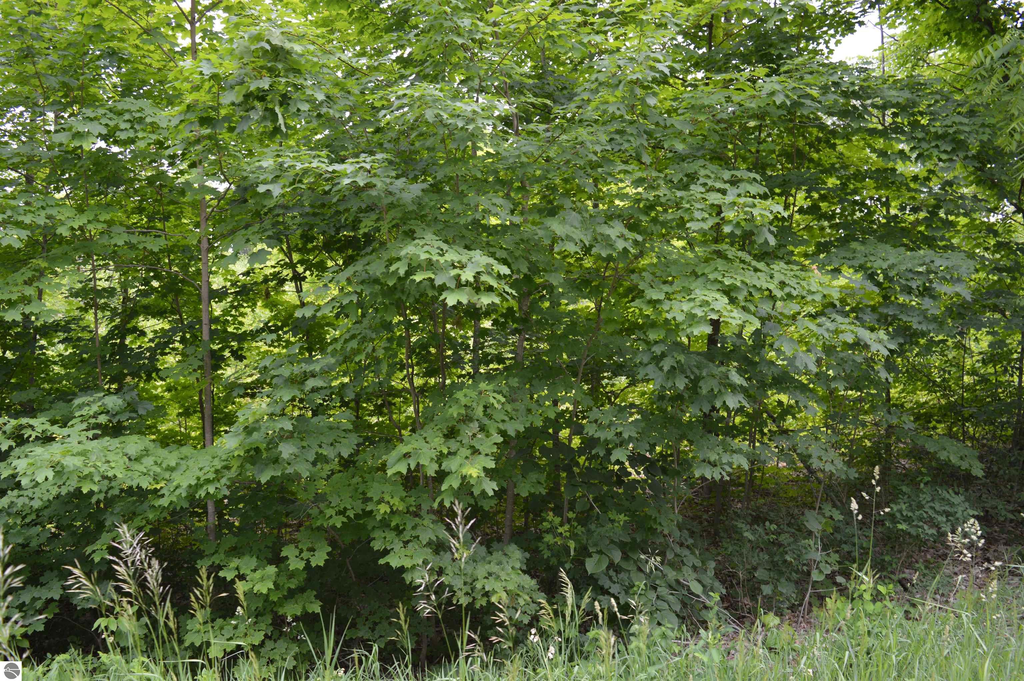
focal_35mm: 27
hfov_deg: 67.4
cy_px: 340
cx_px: 512
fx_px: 767
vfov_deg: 47.8
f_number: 5.6
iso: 250
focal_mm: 18
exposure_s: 1/125
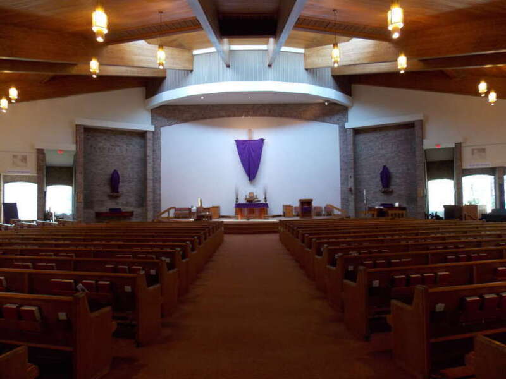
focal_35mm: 23
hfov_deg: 73.9
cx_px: 253
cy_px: 190
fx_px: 336
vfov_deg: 58.9
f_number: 3.1
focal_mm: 4
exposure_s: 1/30
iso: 200
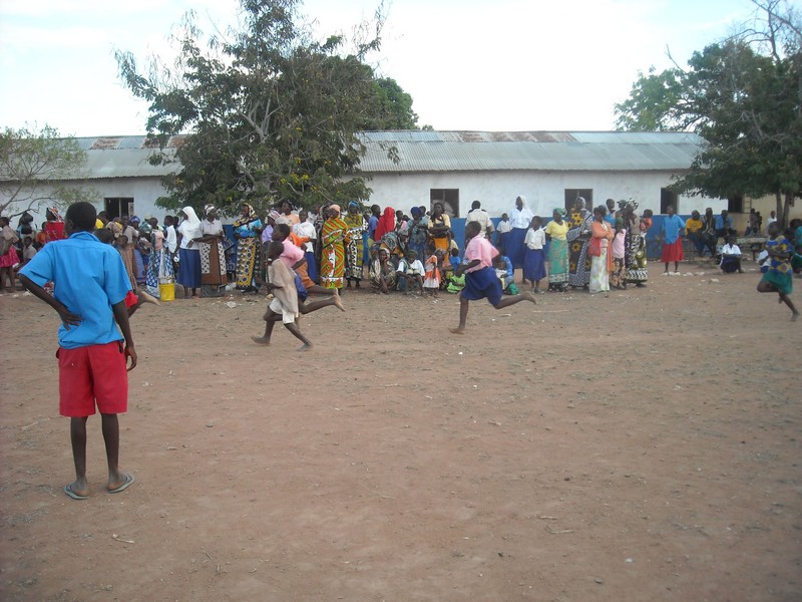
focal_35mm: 35
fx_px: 811
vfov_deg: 40.7
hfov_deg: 52.6
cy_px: 301
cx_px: 401
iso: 64
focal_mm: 5.7
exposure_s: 1/260
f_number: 2.8
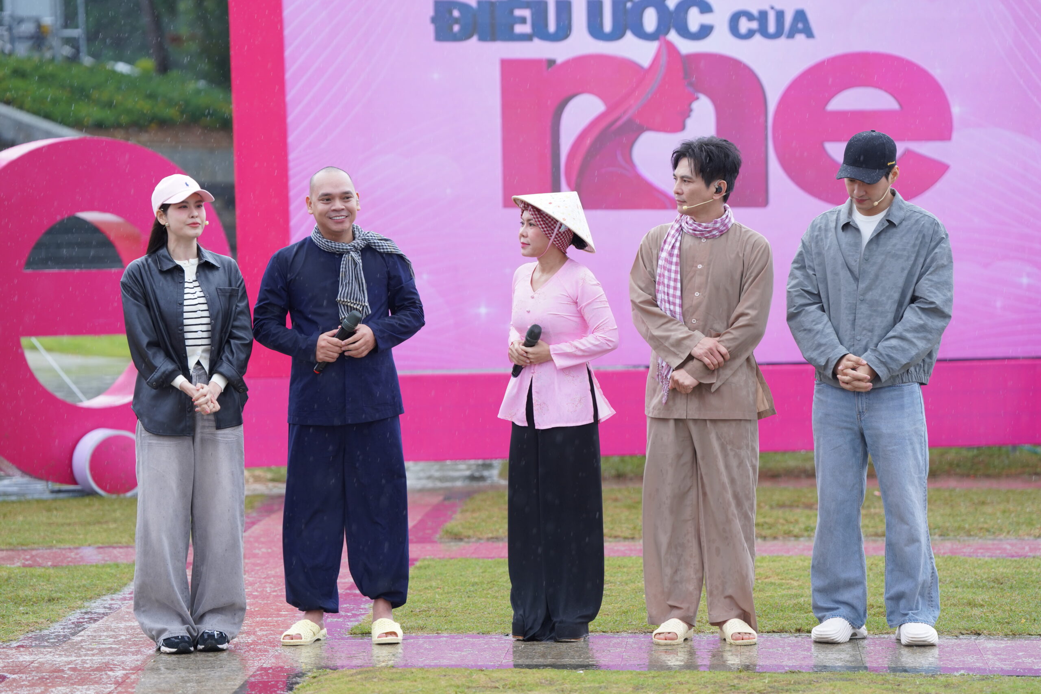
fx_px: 3904
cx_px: 520
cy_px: 347
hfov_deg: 15.2
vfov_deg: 10.2
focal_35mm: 135
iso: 400
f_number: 3.2
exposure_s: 1/400
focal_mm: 135
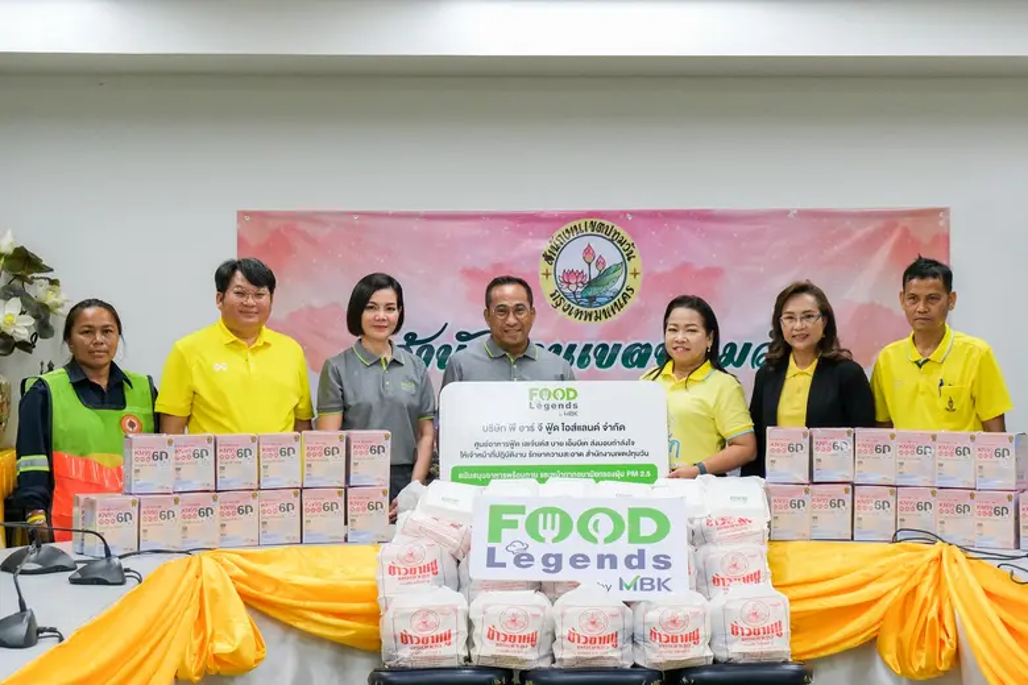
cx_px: 514
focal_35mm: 64
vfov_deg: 21.2
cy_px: 342
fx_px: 1827
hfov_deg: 31.4
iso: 1250
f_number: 5
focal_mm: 42.5
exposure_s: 1/125
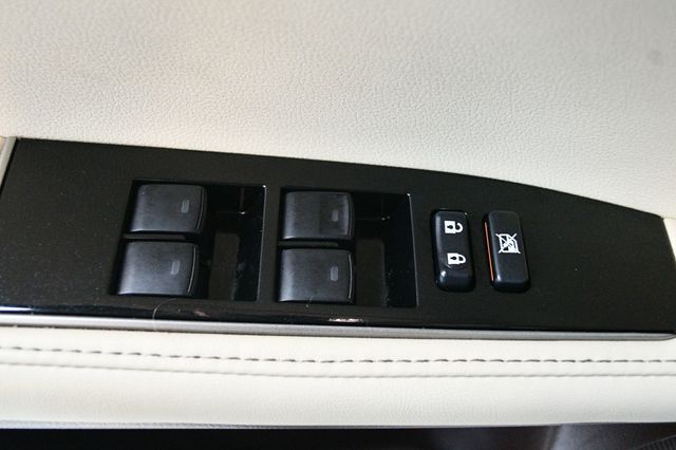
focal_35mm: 36
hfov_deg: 53.2
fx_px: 676
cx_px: 338
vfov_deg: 36.8
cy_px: 225
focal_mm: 24
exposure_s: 1/60
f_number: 4
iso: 7200
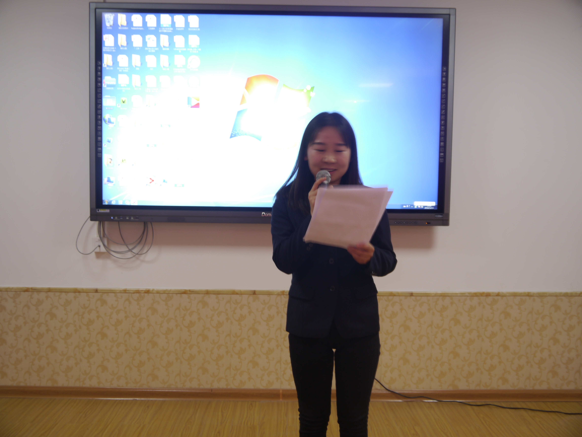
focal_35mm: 40
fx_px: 673
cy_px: 218
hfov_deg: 46.8
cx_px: 291
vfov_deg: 36.0
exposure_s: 1/6
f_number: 4.2
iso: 160
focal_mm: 20
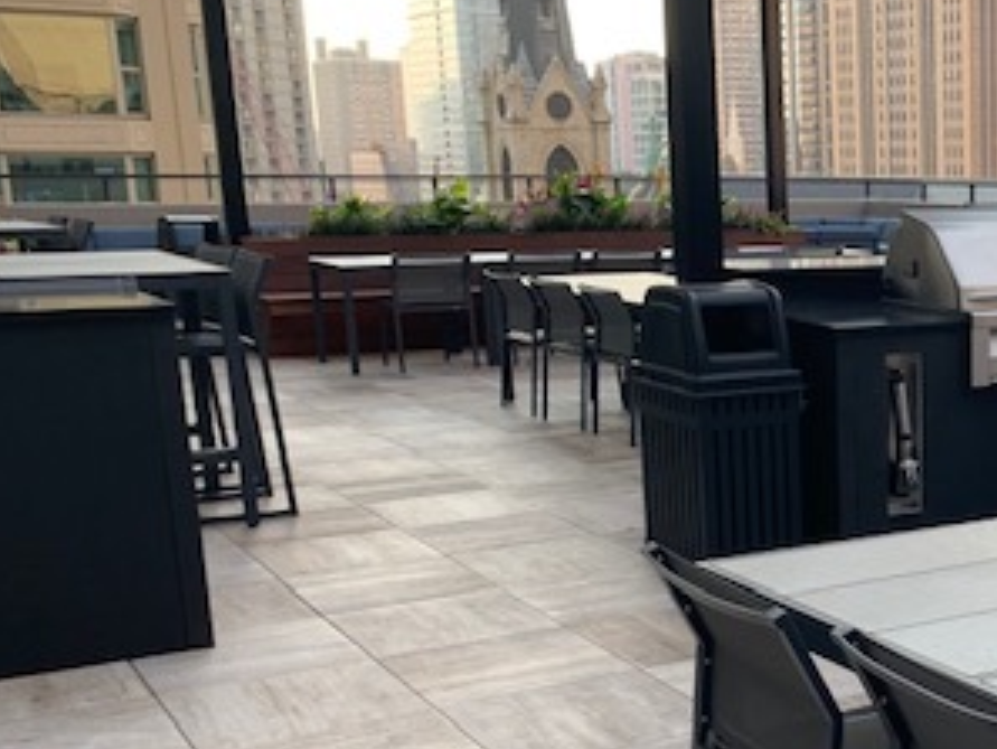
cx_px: 1061
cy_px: 591
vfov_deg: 25.7
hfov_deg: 31.1
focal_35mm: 56
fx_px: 1614
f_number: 1.8
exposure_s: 1/197
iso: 25
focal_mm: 4.25
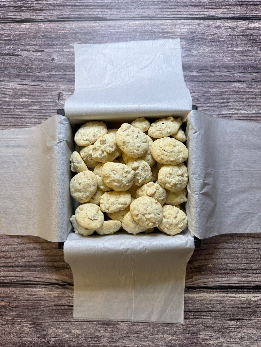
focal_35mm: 24
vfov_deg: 71.6
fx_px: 241
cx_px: 130
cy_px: 174
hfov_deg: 56.8
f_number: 1.78
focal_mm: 6.76
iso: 200
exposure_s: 1/118
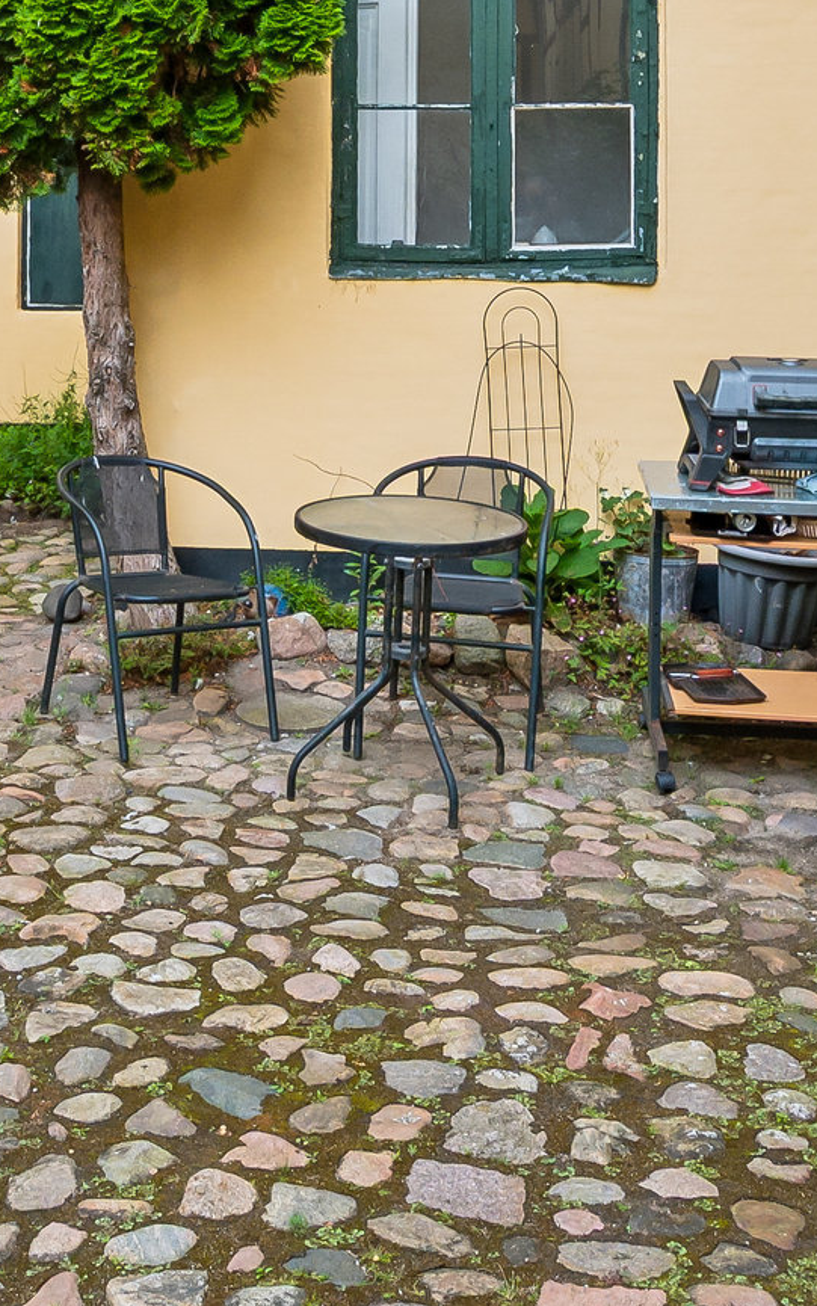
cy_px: -41
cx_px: 311
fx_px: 1887
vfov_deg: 34.3
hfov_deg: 24.4
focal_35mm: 53
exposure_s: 1/125
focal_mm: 15
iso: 500
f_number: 13
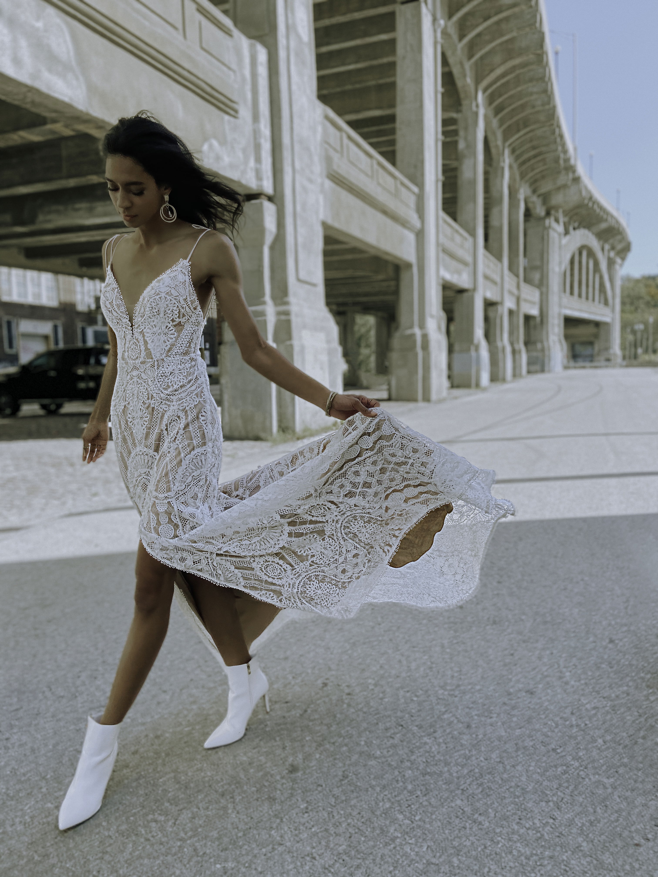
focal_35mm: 26
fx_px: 659
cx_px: 329
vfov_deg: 67.3
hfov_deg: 53.1
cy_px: 438
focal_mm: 4.25
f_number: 1.8
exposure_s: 1/1400
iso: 32
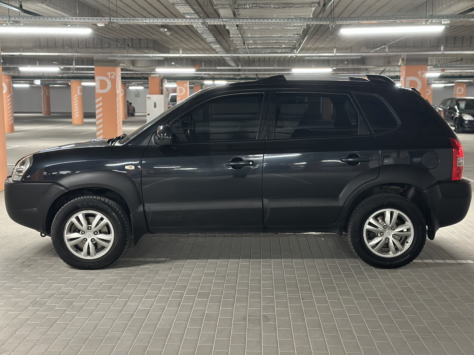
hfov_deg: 39.7
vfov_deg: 30.3
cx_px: 237
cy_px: 178
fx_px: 657
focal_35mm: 48
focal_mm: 6.86
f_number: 1.78
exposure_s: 1/33
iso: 500
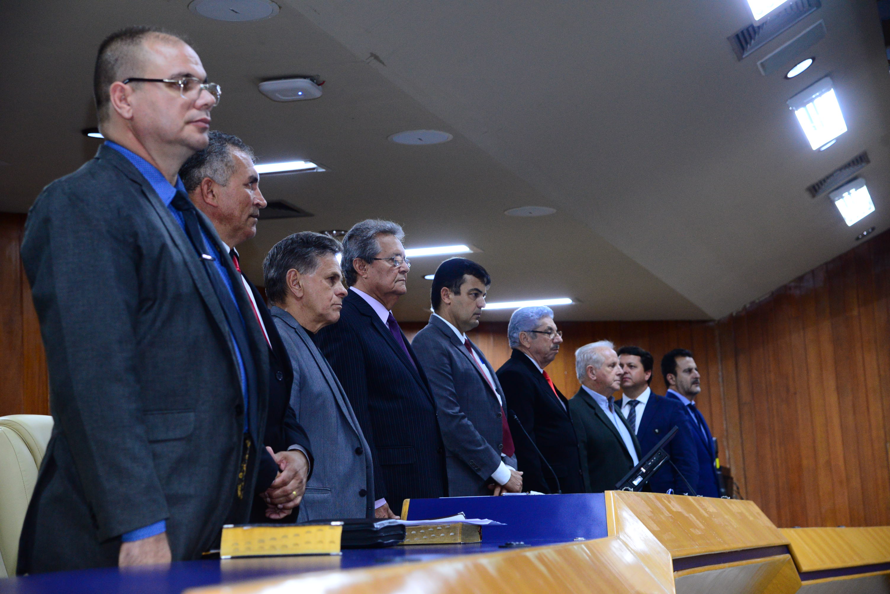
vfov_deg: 19.5
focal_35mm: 70
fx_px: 1731
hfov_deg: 28.8
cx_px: 445
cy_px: 297
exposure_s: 1/60
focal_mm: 70
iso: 2500
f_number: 5
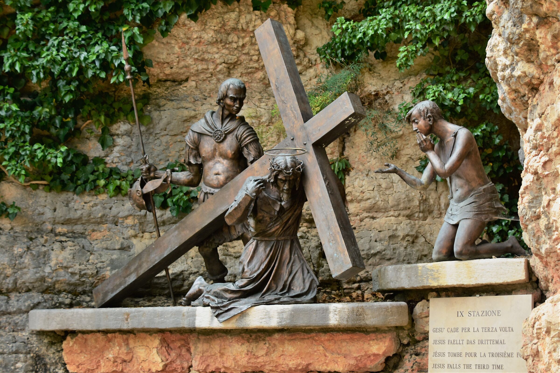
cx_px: 280
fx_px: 887
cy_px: 186
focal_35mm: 57
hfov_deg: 35.1
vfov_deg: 23.8
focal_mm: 38
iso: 140
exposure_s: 1/60
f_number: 4.2
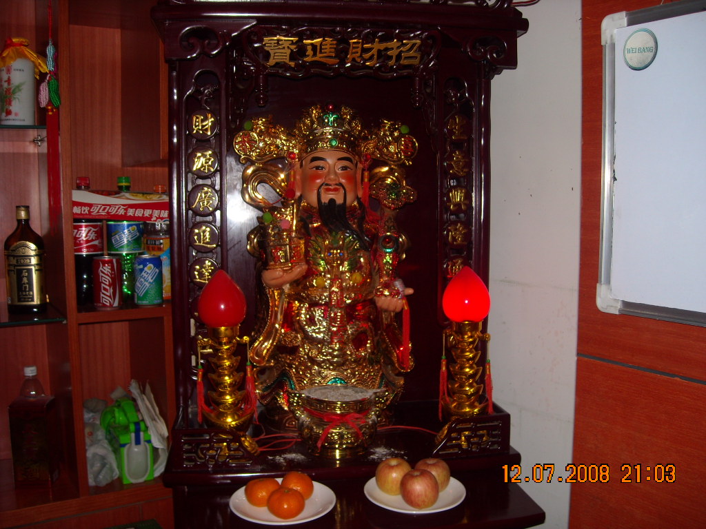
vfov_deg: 40.7
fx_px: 714
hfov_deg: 52.6
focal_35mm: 35
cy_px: 264
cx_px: 353
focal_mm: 5.7
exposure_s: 1/60
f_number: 2.8
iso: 64
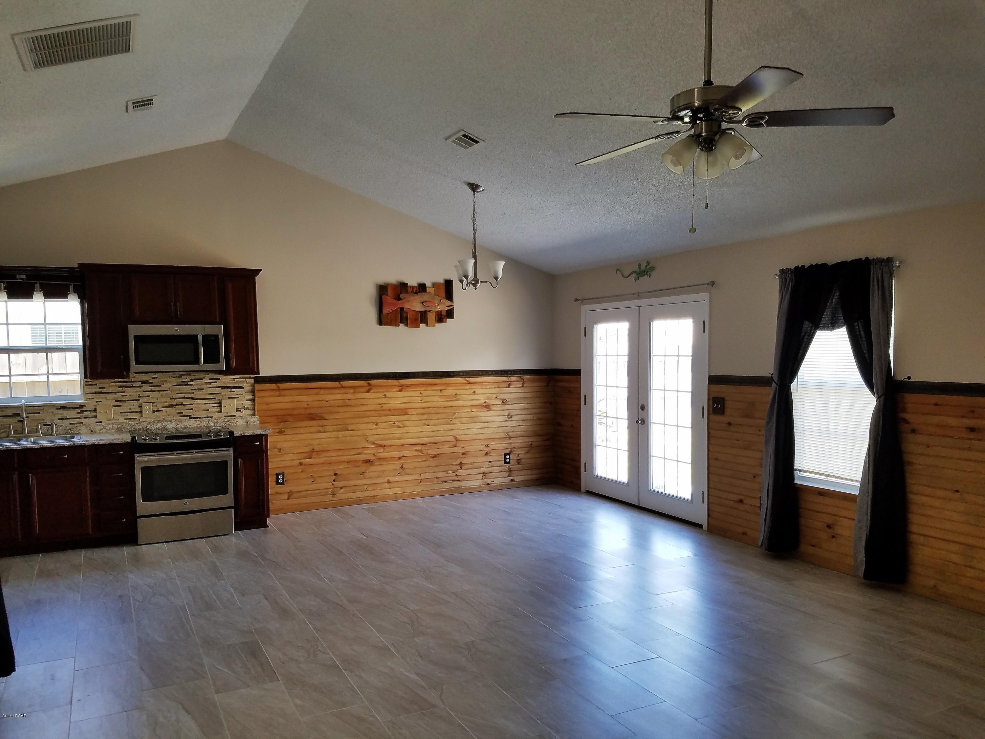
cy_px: 370
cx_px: 492
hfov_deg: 67.3
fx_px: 740
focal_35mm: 26
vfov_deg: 53.1
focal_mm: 4.2
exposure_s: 1/120
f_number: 1.7
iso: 80
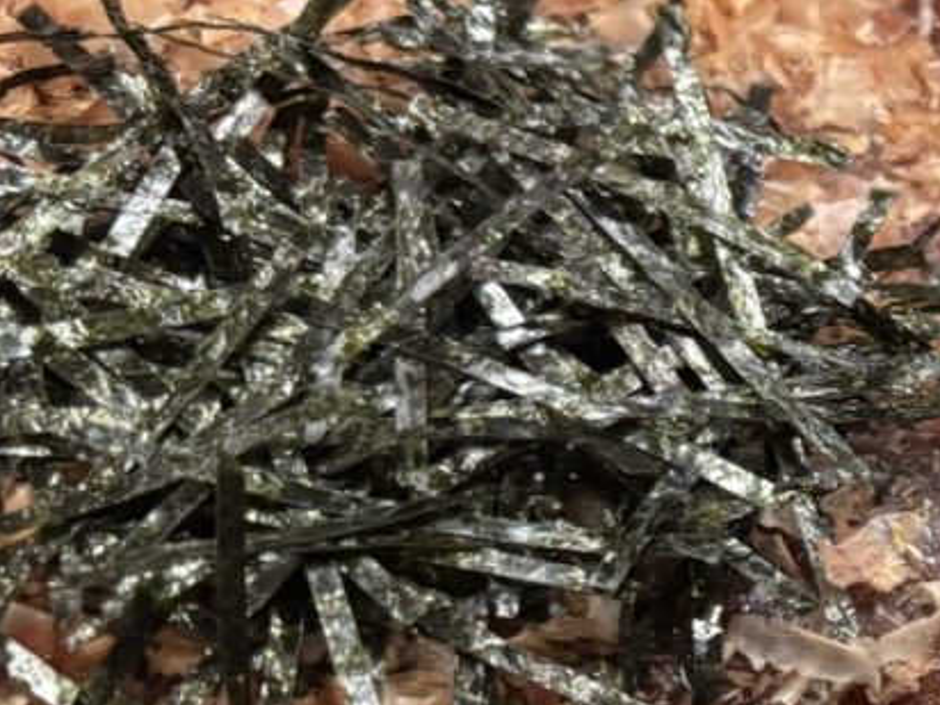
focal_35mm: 101
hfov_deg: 17.2
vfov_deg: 14.3
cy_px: 764
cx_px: 1494
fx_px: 2743
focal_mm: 5.96
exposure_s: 1/60
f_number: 1.6
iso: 400
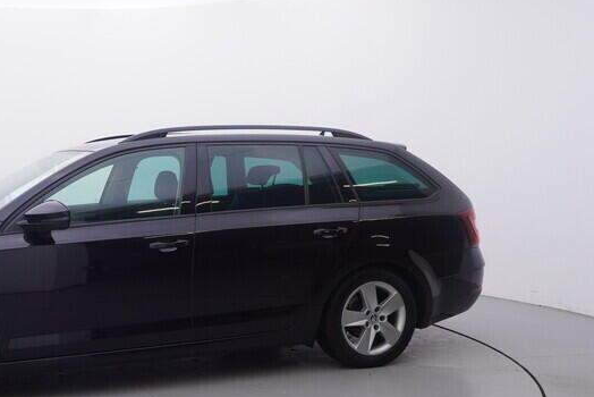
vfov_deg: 30.4
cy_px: 255
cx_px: 104
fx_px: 726
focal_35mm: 44
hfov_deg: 42.2
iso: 200
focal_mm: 15
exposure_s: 1/80
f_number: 5
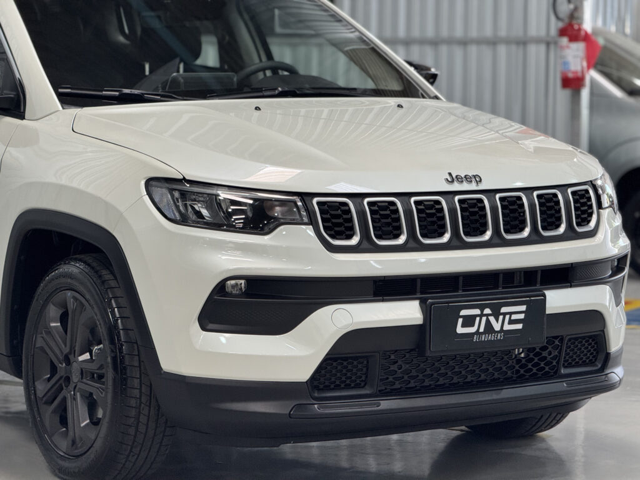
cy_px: 240
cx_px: 320
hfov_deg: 16.4
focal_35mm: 120
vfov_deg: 12.3
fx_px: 2219
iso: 200
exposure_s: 1/120
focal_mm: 15.66
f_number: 2.8
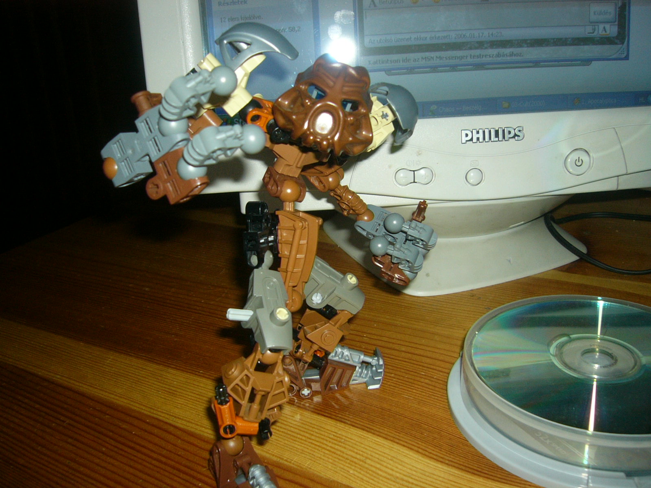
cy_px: 244
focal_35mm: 35
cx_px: 326
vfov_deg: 40.7
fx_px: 658
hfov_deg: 52.6
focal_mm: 5.8
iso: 100
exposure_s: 1/60
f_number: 2.8
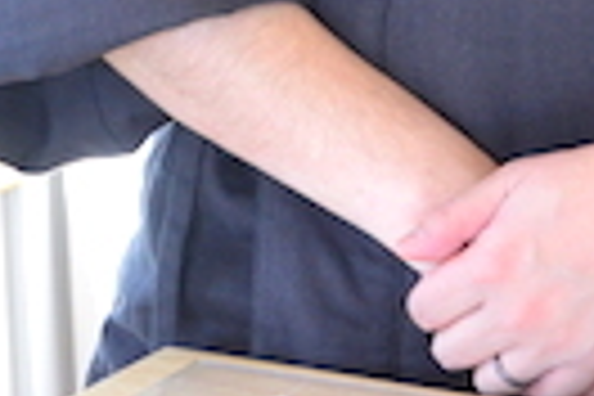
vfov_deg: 6.7
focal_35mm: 194
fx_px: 3201
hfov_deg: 9.9
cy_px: -547
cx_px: 1138
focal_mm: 32
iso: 1600
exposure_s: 1/125
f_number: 5.6
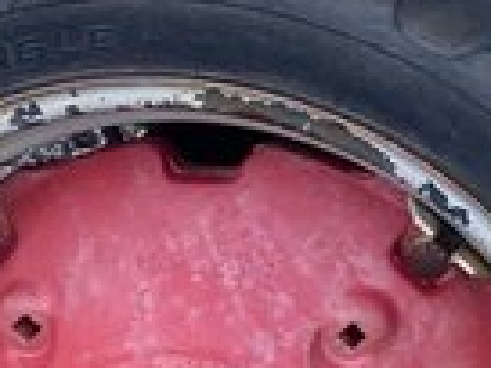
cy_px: 60
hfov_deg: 8.4
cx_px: 1150
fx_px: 3078
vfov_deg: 6.8
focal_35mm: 217
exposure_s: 1/280
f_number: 1.8
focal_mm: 4.25
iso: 32
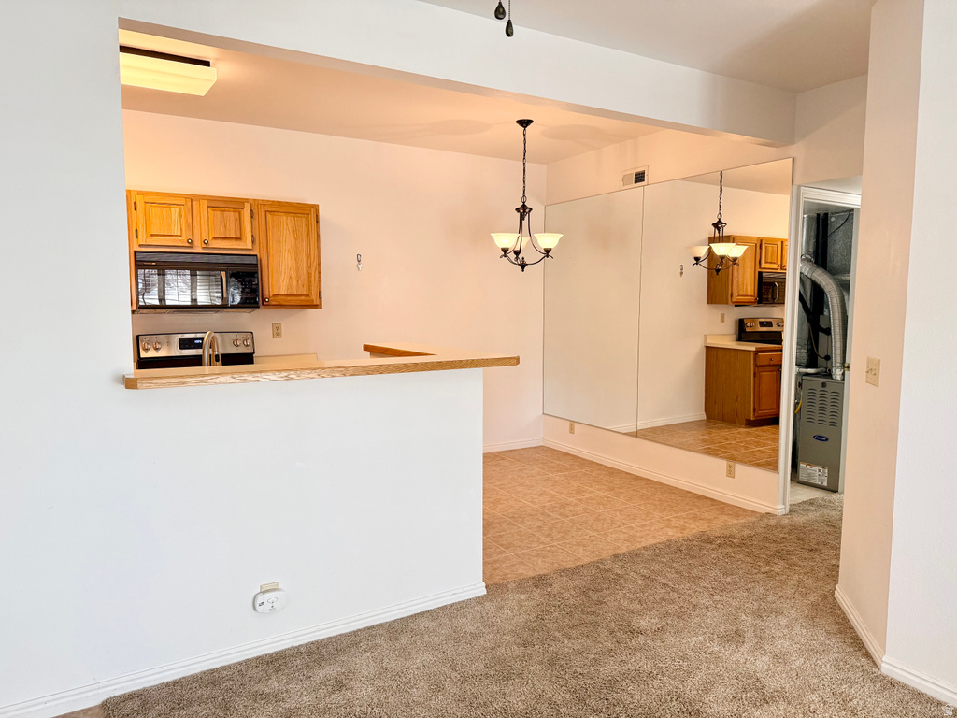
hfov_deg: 71.6
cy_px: 359
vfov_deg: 56.8
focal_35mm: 24
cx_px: 478
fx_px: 664
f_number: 1.78
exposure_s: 1/120
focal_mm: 6.76
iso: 250
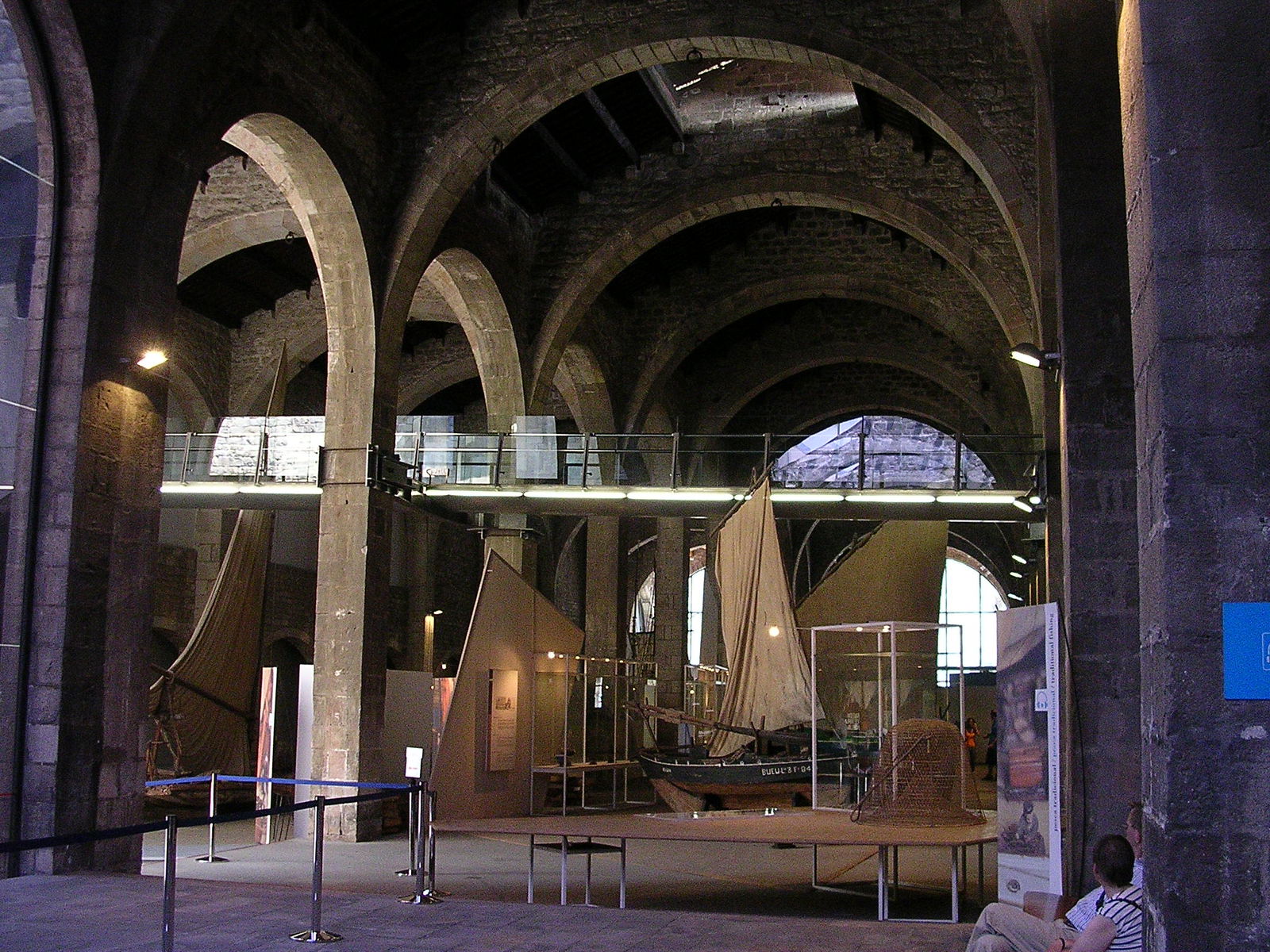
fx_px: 1394
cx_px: 635
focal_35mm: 38
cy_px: 476
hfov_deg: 49.0
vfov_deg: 37.7
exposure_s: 1/64
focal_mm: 5.8
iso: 400
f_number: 2.8
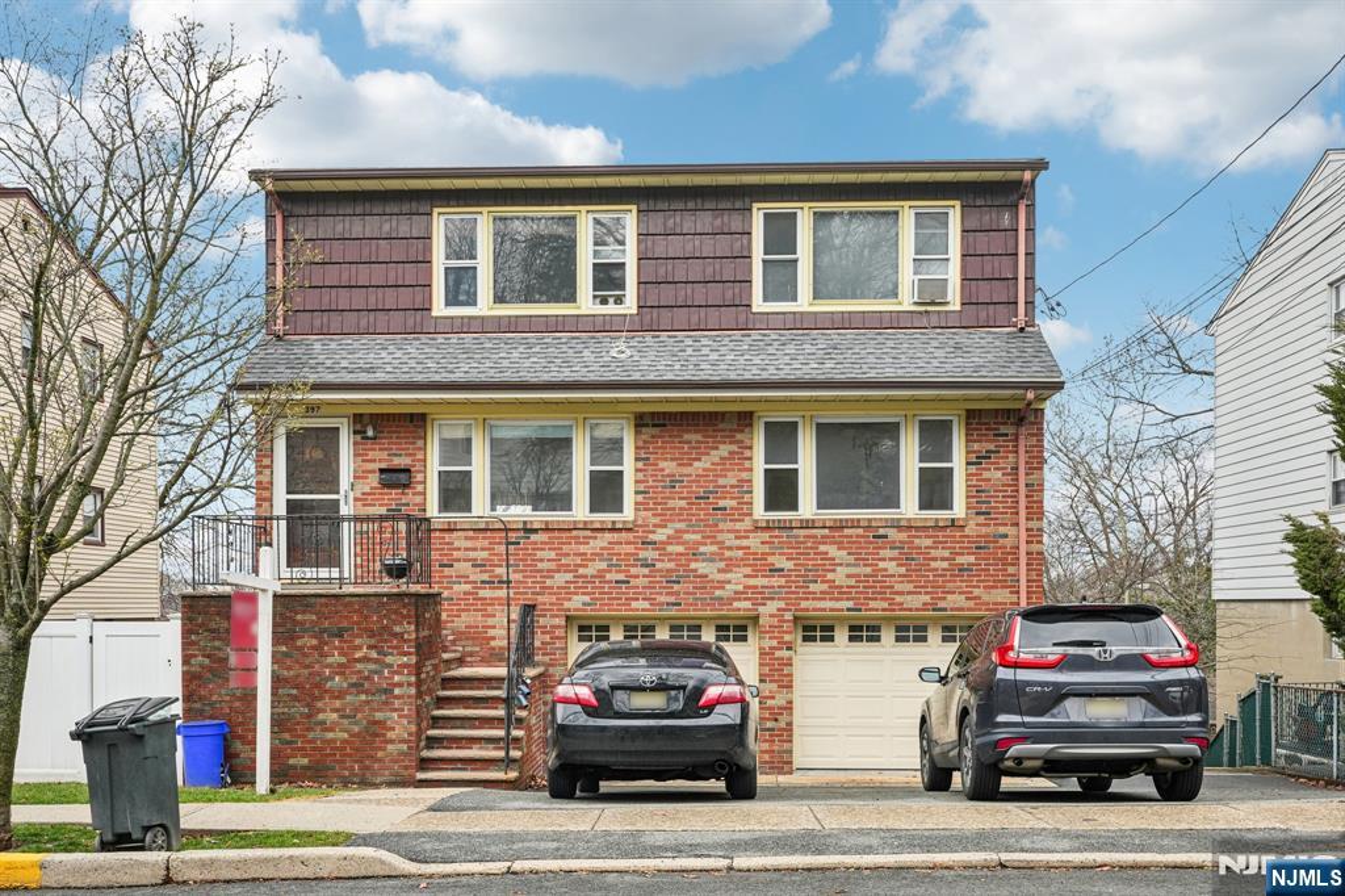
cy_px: 448
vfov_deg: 37.8
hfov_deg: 54.4
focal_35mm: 35
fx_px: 1307
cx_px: 672
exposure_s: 1/40
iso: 200
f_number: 9
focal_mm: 35
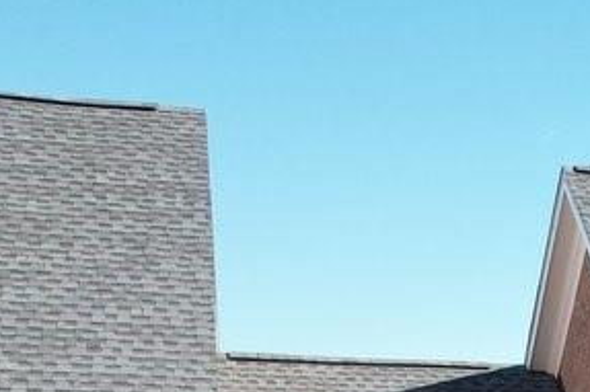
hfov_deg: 18.1
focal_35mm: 98
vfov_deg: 12.2
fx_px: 1605
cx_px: 931
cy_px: 799
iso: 100
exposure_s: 1/200
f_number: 2.8
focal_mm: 8.38
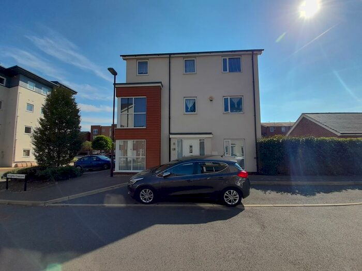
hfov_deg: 106.2
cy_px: 136
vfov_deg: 89.9
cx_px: 181
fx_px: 136
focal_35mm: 13
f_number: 2.2
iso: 40
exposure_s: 1/1495
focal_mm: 1.42
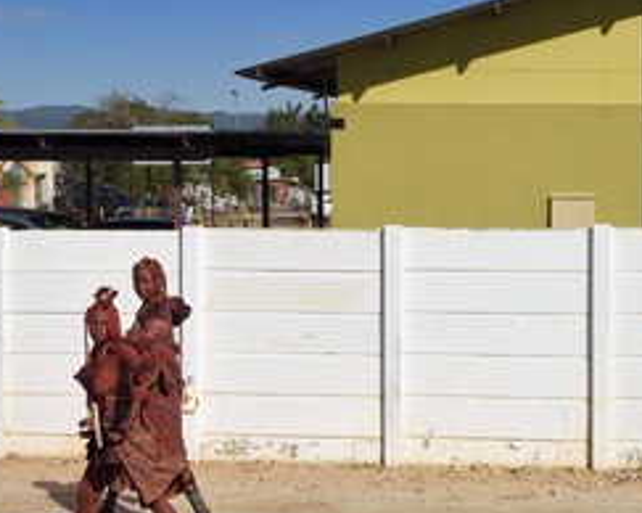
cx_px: 346
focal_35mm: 73
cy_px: 259
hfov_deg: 26.1
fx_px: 1386
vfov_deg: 21.0
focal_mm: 45
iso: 400
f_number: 16
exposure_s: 1/1000
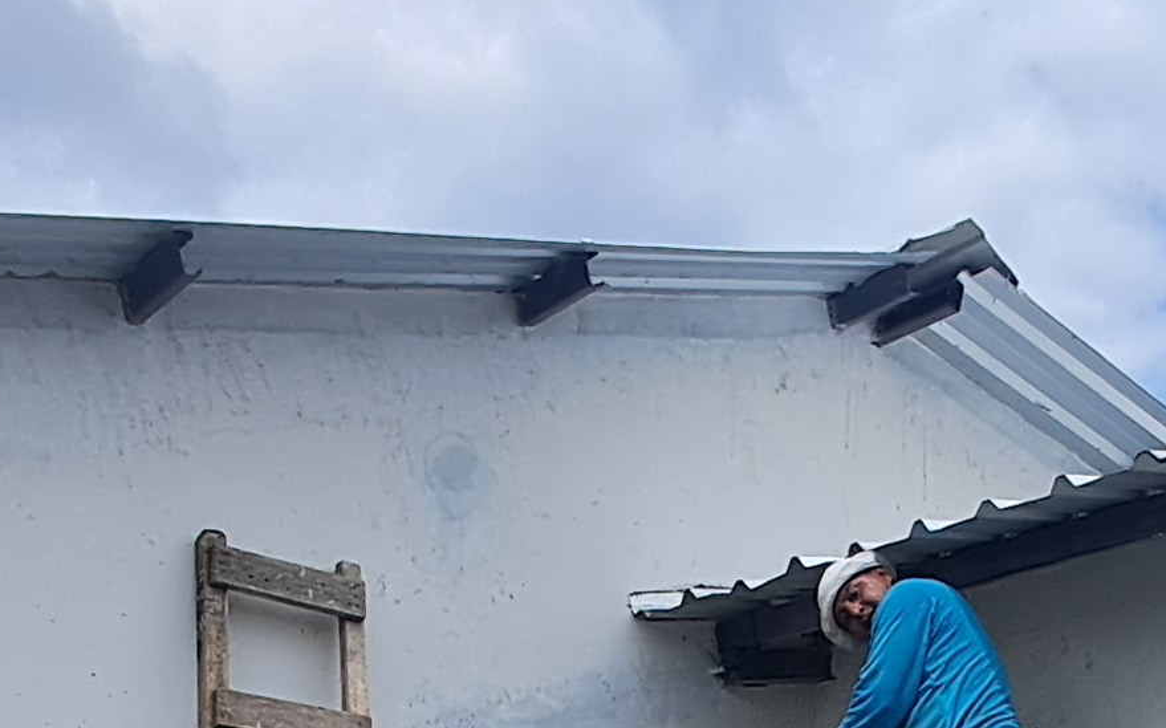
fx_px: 2002
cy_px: 1101
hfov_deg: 32.1
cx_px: 828
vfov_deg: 18.3
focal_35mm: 63
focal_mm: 1.64
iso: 40
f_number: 2.2
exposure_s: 1/1733
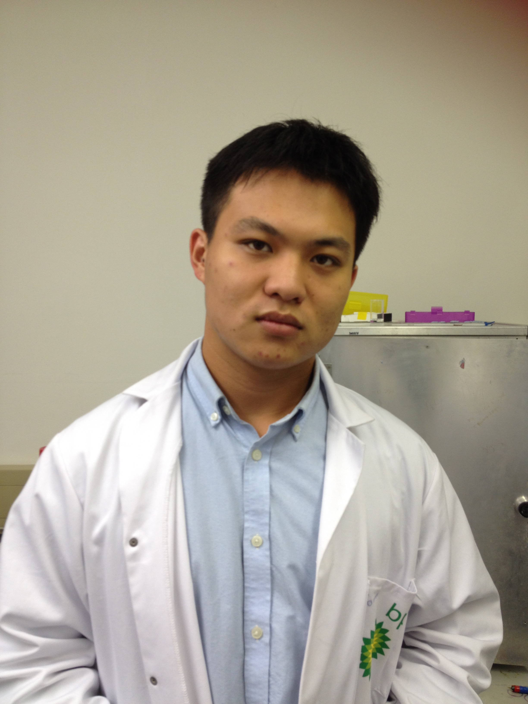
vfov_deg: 52.6
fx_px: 712
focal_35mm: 35
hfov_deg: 40.7
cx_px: 264
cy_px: 352
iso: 50
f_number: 2.4
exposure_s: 1/24
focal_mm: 4.28
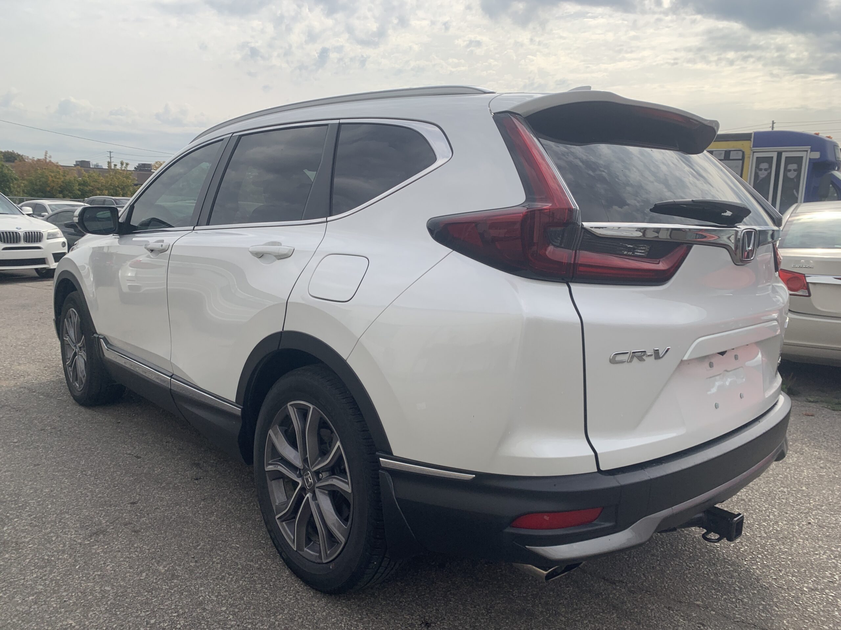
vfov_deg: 53.1
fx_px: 632
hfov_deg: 67.3
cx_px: 420
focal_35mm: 26
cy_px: 315
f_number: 1.8
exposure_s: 1/2681
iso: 25
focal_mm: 4.25
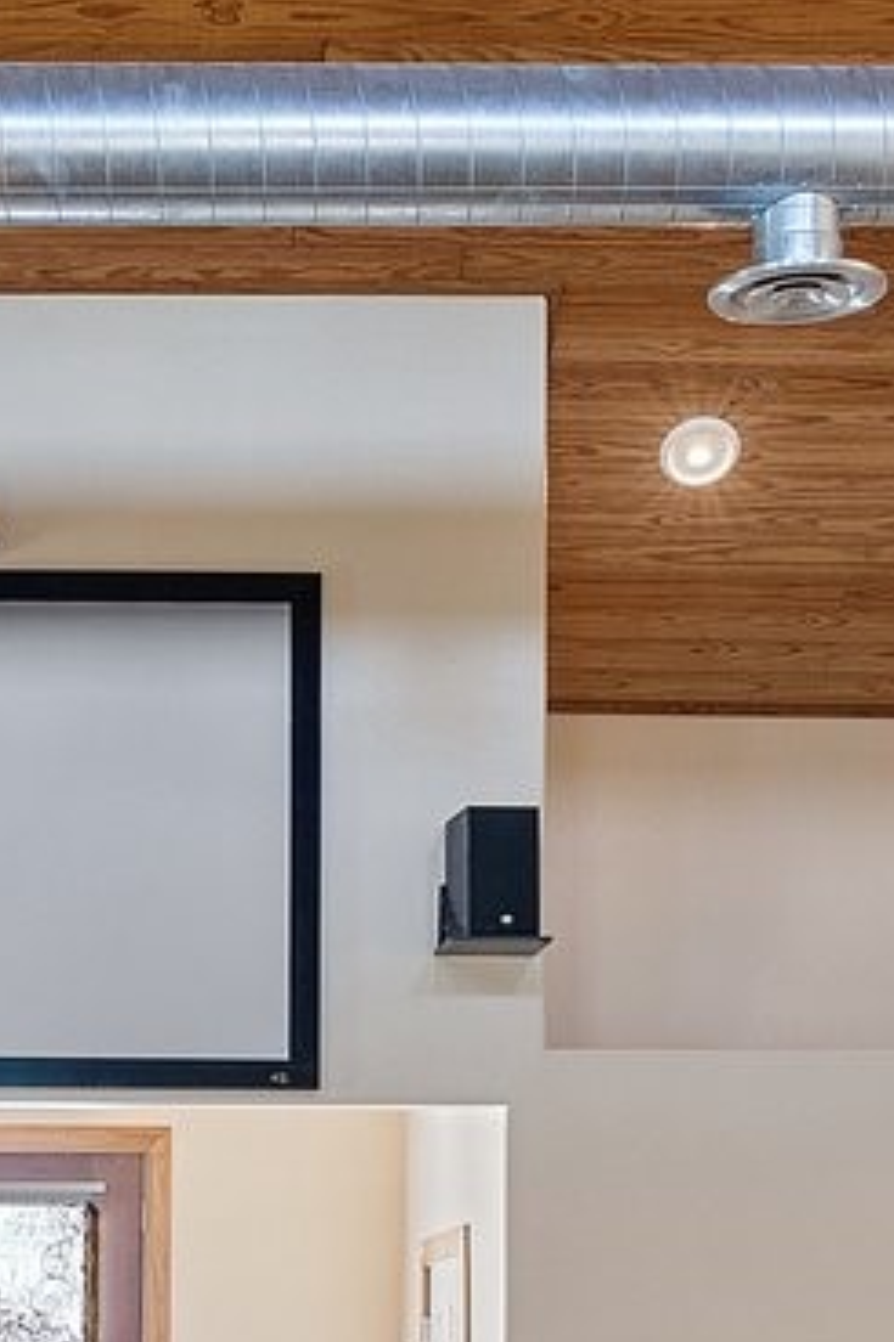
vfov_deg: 21.9
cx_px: -157
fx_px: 3318
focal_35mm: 89
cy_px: 1402
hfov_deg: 14.9
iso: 250
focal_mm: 16
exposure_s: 1.6
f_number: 9
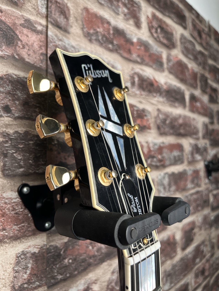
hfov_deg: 53.1
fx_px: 219
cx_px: 110
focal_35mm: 26
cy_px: 146
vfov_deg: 67.3
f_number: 1.6
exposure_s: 1/122
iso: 50
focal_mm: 5.1
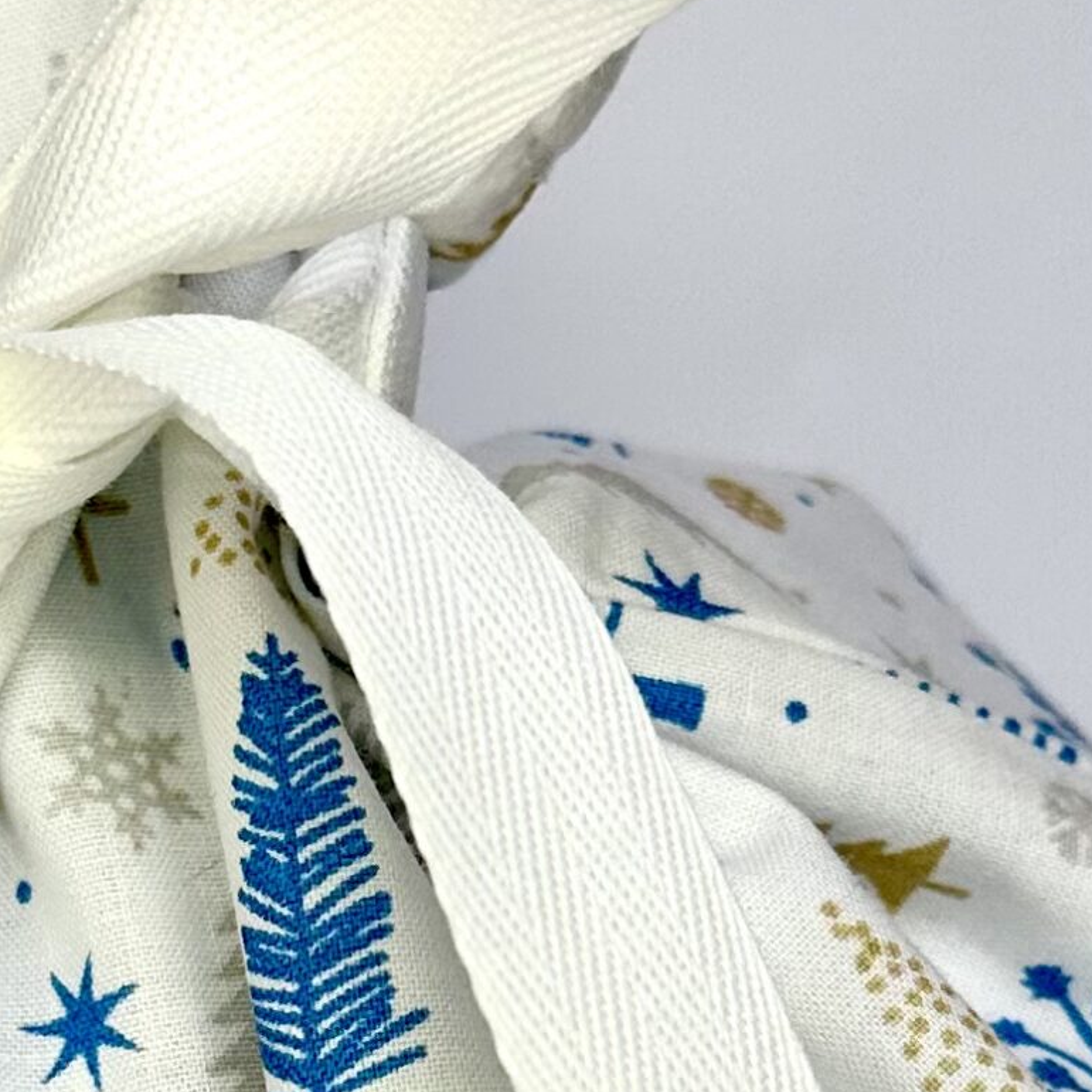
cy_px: 1033
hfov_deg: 15.7
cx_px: 218
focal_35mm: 110
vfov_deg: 15.6
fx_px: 3926
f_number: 1.78
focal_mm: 6.86
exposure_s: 1/121
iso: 125
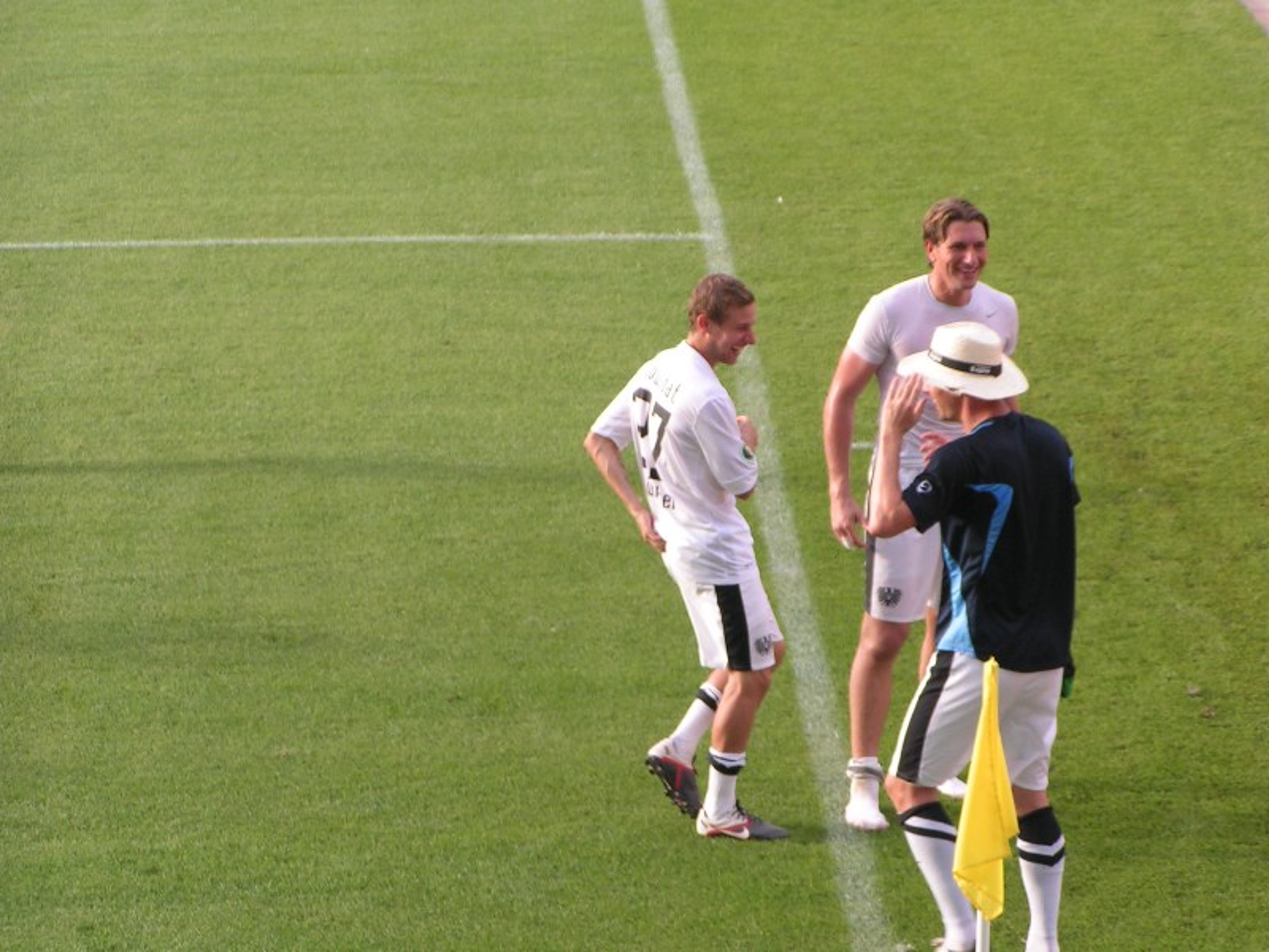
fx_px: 6305
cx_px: 634
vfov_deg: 8.6
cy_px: 476
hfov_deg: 11.5
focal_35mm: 172
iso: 50
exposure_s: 1/200
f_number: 4.5
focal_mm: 26.3
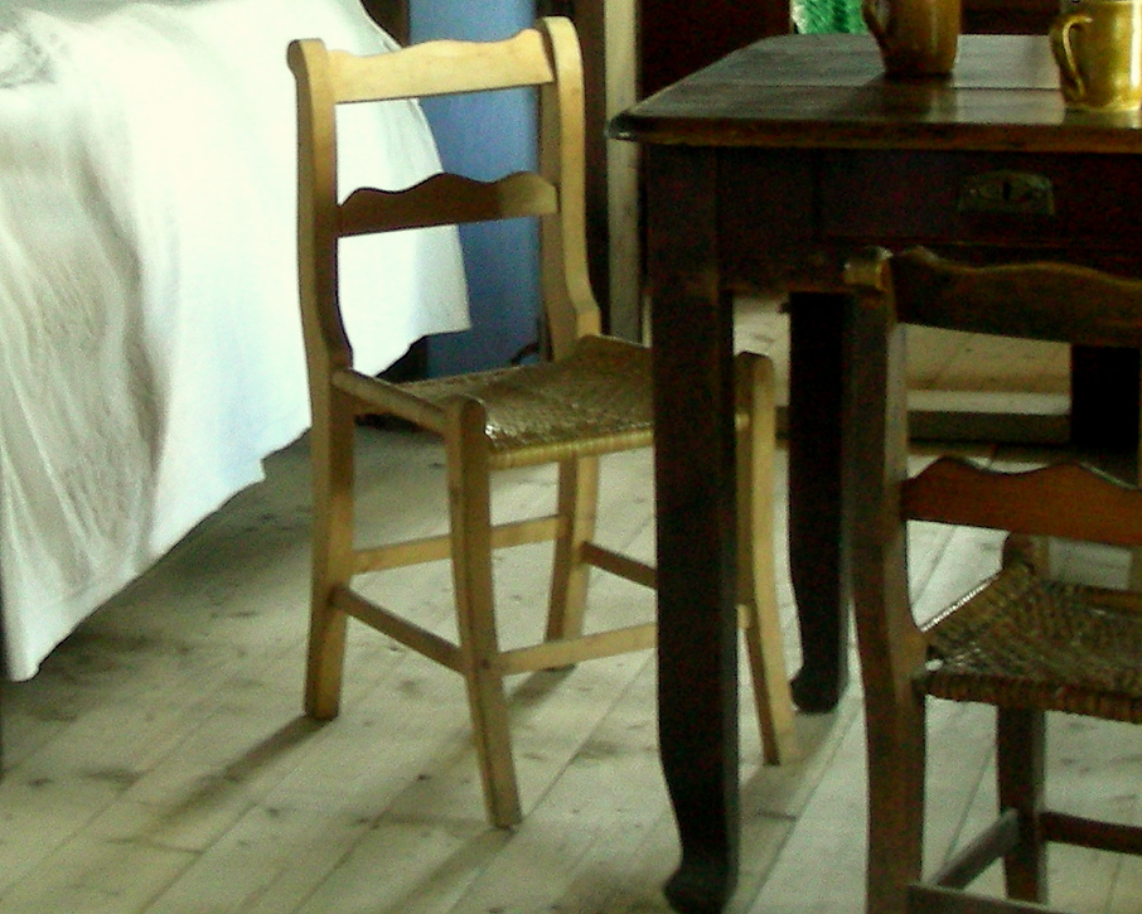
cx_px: 638
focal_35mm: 93
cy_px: 101
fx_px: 3144
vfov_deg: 16.3
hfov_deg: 20.6
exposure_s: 1/3.8
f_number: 3.5
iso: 200
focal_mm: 6.3
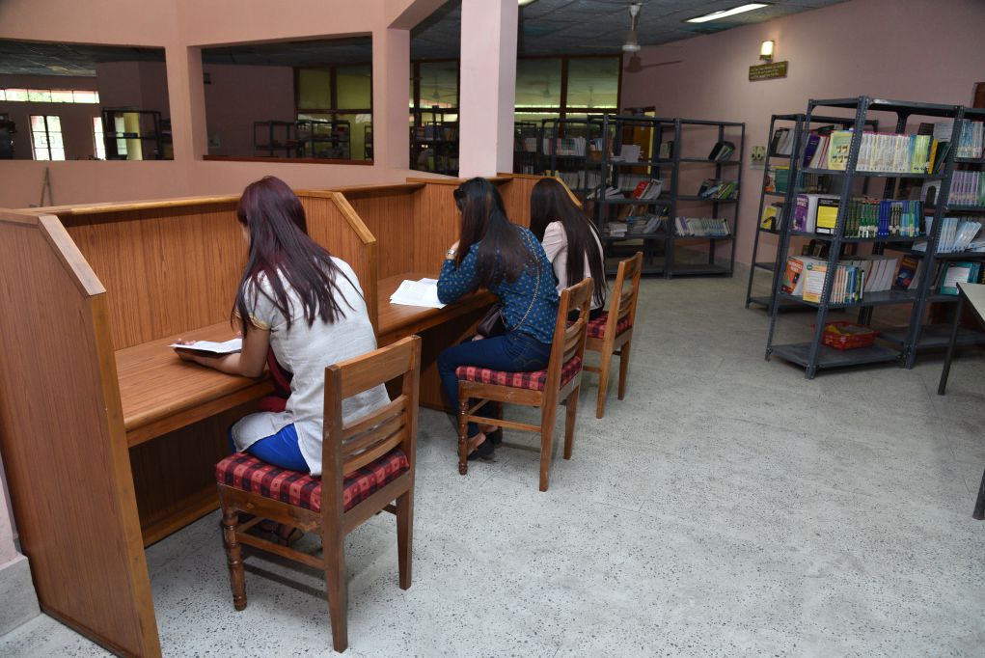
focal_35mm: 24
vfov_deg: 53.2
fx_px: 657
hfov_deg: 73.7
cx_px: 492
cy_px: 329
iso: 1600
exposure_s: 1/125
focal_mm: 24
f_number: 6.3
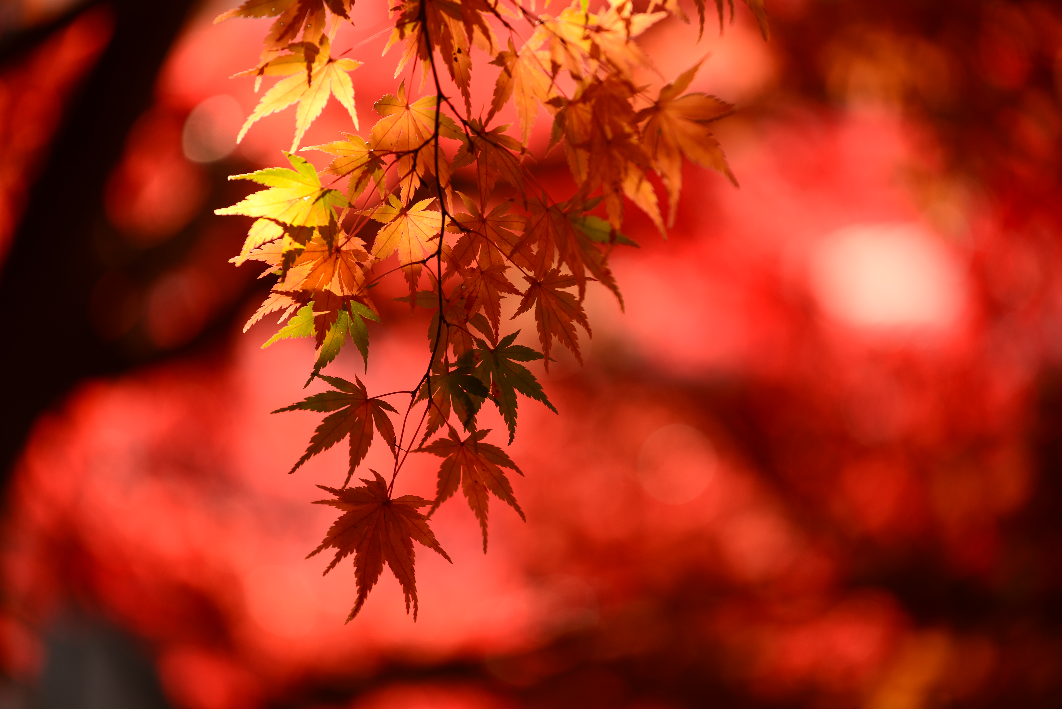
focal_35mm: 160
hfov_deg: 12.8
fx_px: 4722
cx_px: 531
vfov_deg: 8.6
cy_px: 354
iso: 100
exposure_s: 1/250
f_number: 4
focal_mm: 160
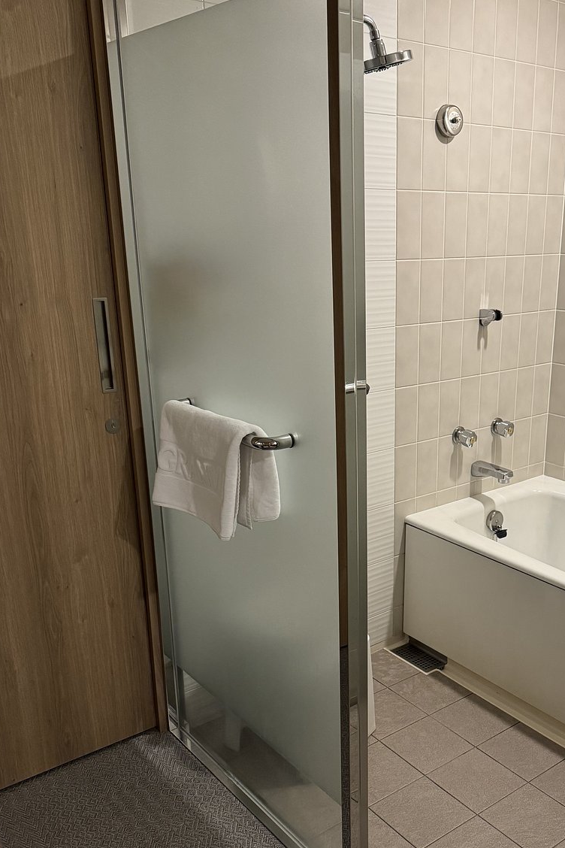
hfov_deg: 38.1
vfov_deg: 55.6
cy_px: 480
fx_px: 800
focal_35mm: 34
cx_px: 411
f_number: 1.78
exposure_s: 1/60
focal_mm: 6.76
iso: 400
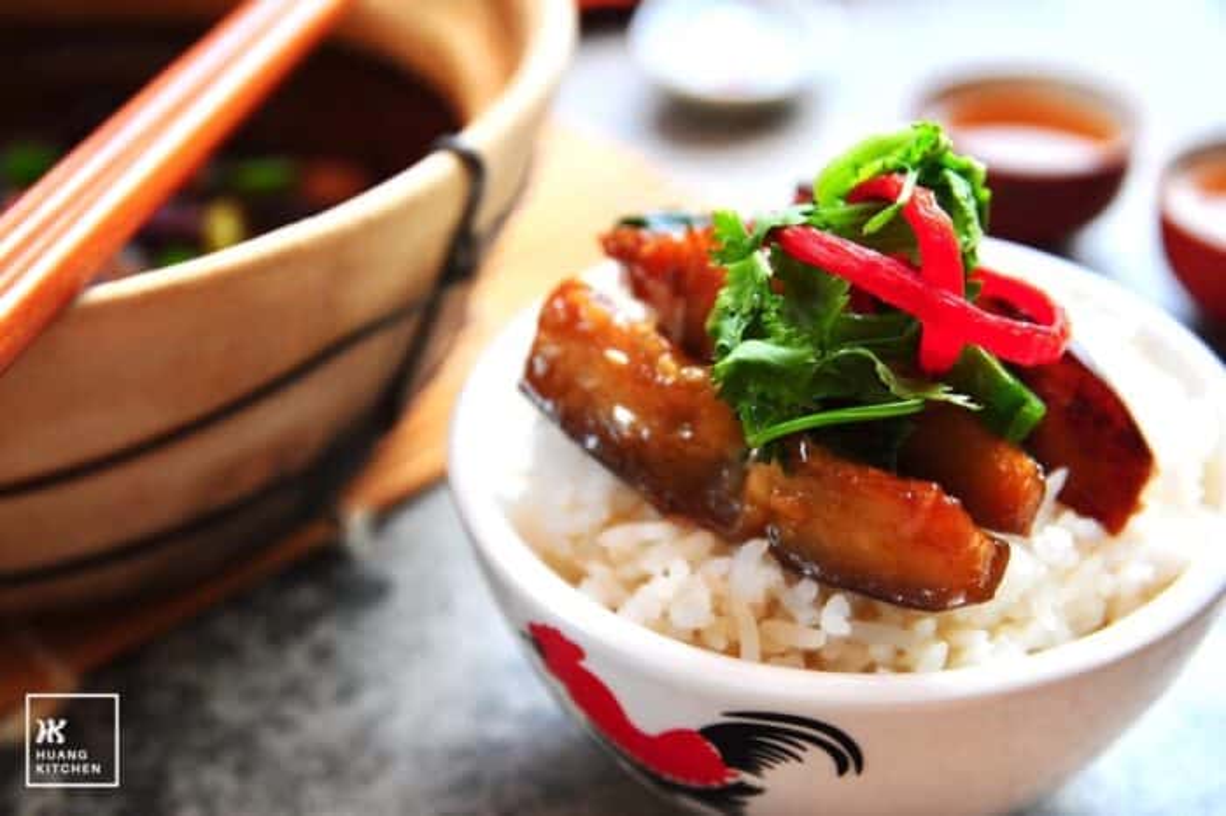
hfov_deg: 31.9
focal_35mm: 63
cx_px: 613
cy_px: 408
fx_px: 2144
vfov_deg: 21.5
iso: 160
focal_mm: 42
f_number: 4.8
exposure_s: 1/250
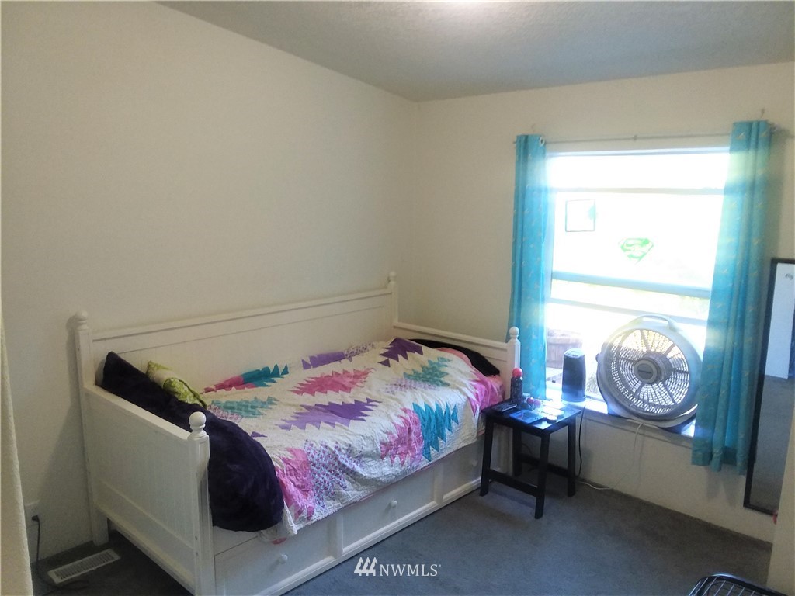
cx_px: 398
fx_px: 620
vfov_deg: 51.4
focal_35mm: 27
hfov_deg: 65.3
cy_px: 298
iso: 100
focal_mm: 2.91
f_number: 1.9
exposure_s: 1/30
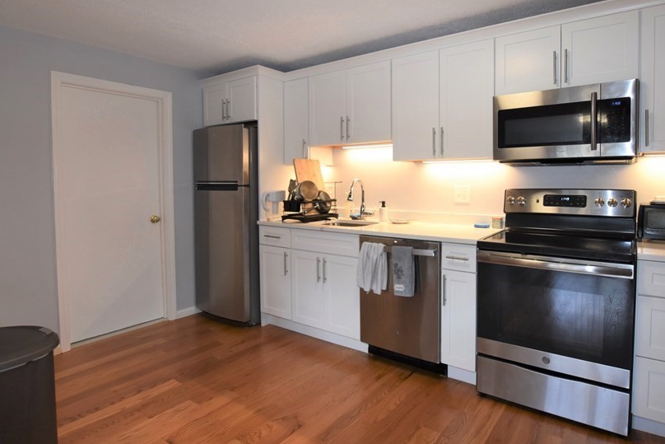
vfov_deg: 64.4
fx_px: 351
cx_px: 378
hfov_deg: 86.4
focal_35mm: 19
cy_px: 200
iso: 800
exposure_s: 1/100
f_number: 5
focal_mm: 10
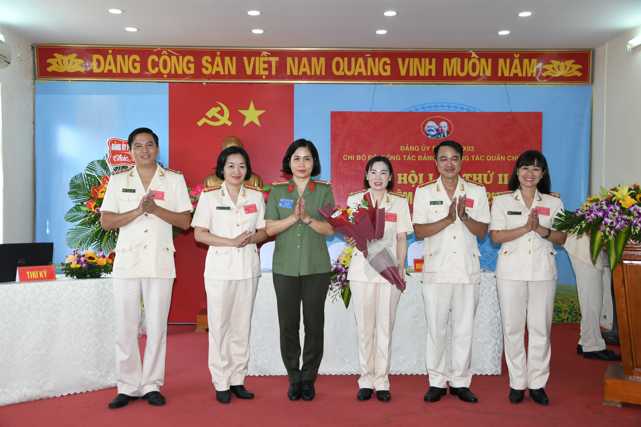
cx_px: 320
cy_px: 214
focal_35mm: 39
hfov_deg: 49.6
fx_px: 694
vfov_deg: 34.2
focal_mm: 26
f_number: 4.5
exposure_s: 1/200
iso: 640
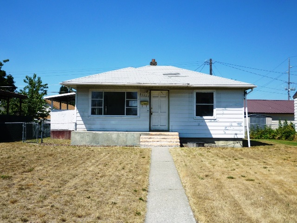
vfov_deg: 48.2
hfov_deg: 61.7
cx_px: 148
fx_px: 249
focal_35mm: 29
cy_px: 112
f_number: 4
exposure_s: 1/800
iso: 80
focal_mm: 5.2
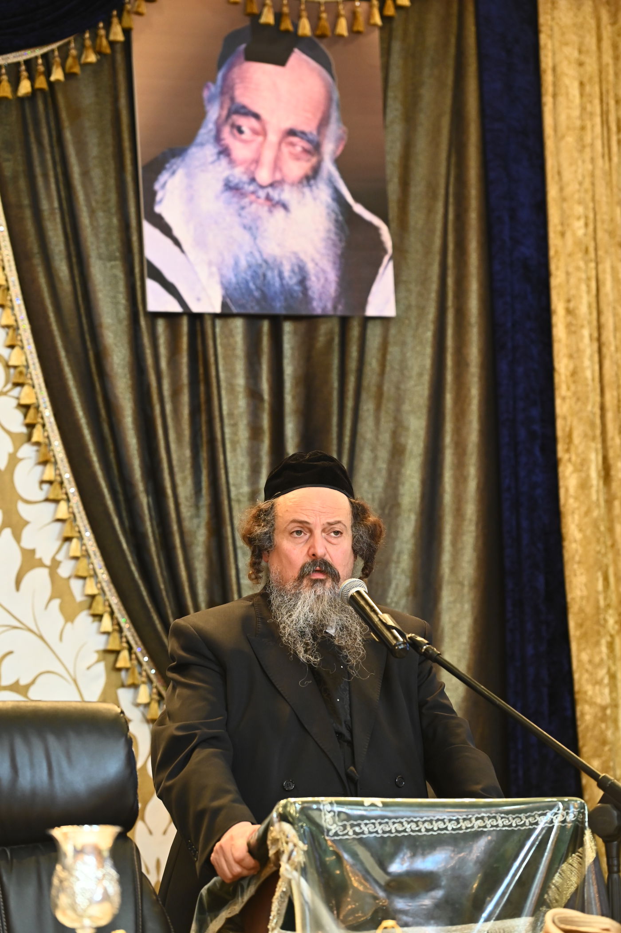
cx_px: 310
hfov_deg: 11.0
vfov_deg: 16.4
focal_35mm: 125
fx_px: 3238
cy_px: 466
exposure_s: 1/125
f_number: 4.5
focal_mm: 125
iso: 2500
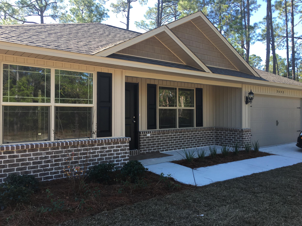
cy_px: 113
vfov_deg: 48.2
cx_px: 151
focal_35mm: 29
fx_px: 253
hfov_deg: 61.7
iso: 25
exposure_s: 1/252
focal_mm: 4.15
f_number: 2.2
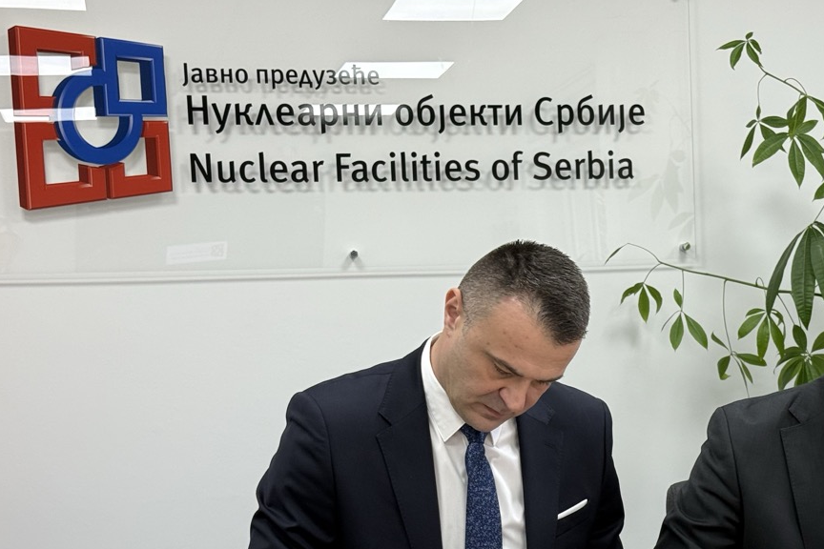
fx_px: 1694
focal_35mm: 74
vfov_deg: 18.3
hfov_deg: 27.1
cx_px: 590
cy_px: 434
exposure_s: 1/100
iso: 80
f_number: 1.78
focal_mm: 6.76
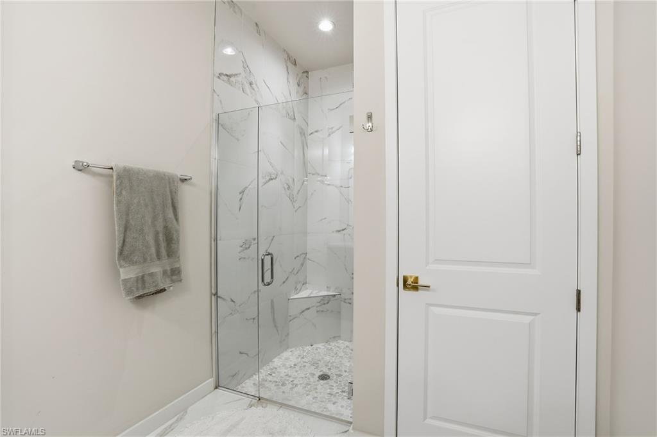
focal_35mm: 16
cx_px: 328
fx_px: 292
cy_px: 218
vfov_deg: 73.7
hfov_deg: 96.8
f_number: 9
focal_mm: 16
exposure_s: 1/30
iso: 400
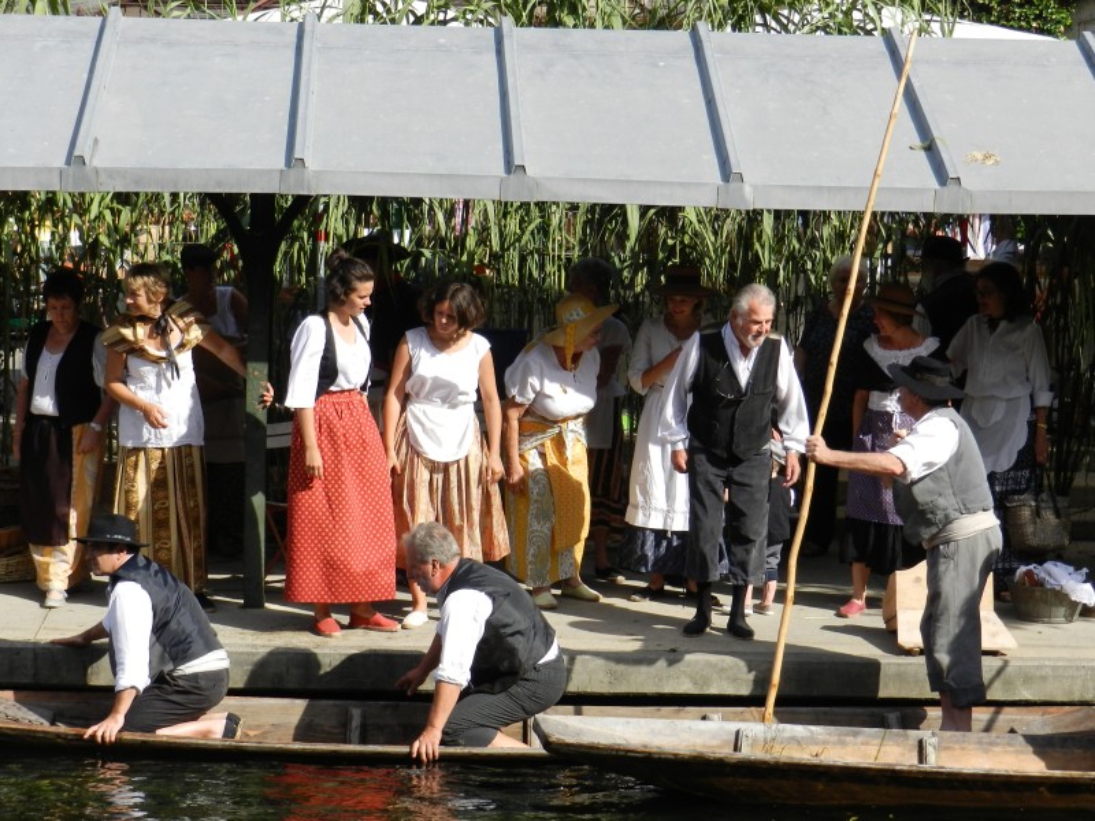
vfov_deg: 12.9
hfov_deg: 17.1
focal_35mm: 115
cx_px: 548
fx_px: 3638
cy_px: 410
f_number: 4.8
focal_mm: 20.5
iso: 160
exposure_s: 1/640
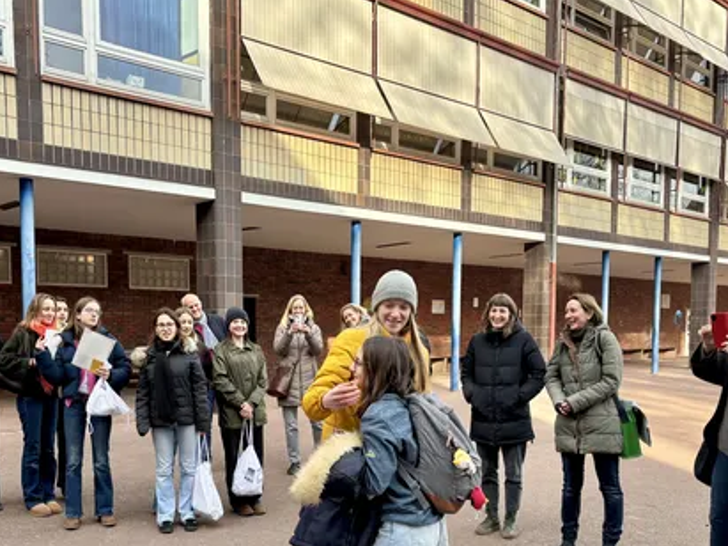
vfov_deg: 37.2
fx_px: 799
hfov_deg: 48.9
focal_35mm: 38
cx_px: 326
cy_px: 378
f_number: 1.6
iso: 50
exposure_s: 1/410
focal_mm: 5.96
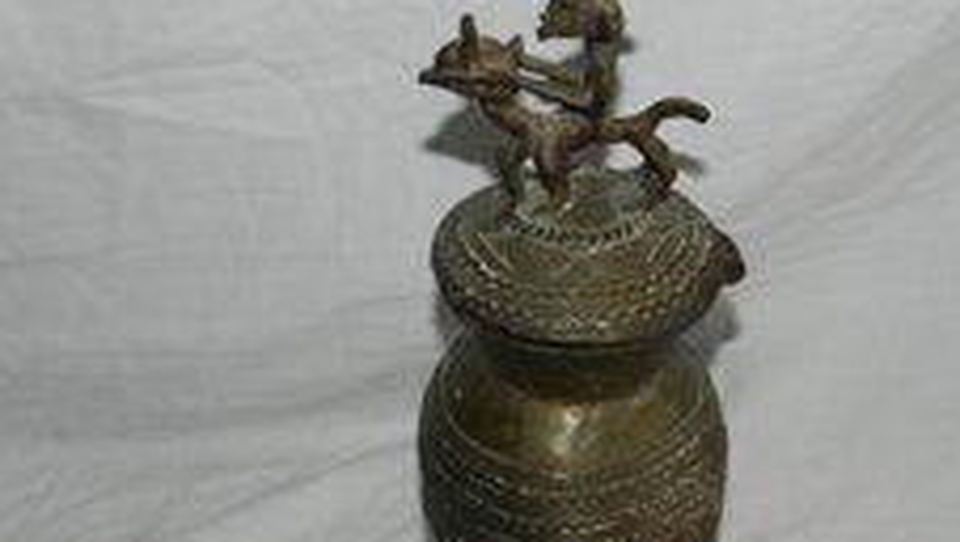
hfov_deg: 44.4
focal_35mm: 46
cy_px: 337
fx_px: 1172
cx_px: 548
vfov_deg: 25.9
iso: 200
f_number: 3.6
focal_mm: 5
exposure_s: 1/30
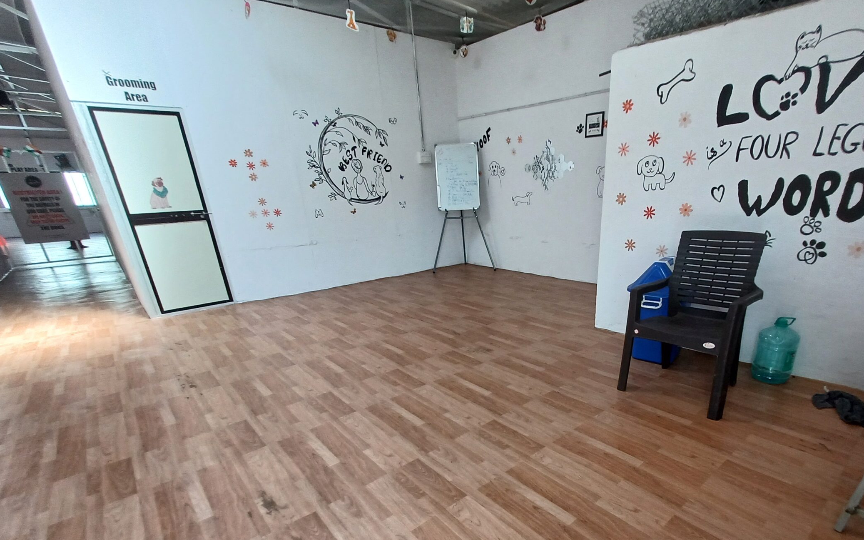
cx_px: 498
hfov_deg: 93.6
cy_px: 364
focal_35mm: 17
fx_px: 400
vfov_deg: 66.0
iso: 80
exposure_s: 1/50
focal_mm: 1.42
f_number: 2.2
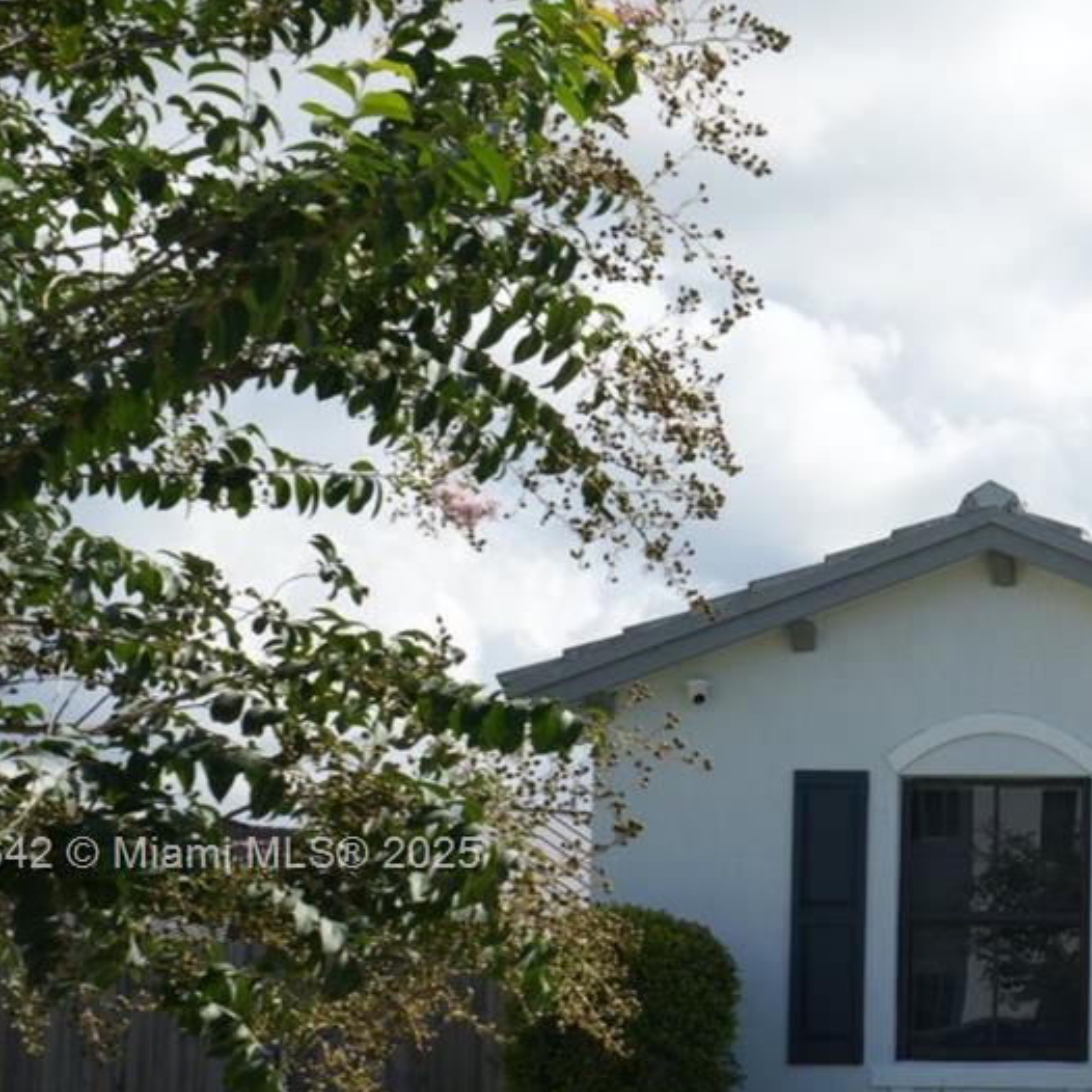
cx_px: 1478
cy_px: 858
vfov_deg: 19.5
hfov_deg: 18.2
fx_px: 3141
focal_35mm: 88
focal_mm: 34
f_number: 11
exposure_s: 1/320
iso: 250
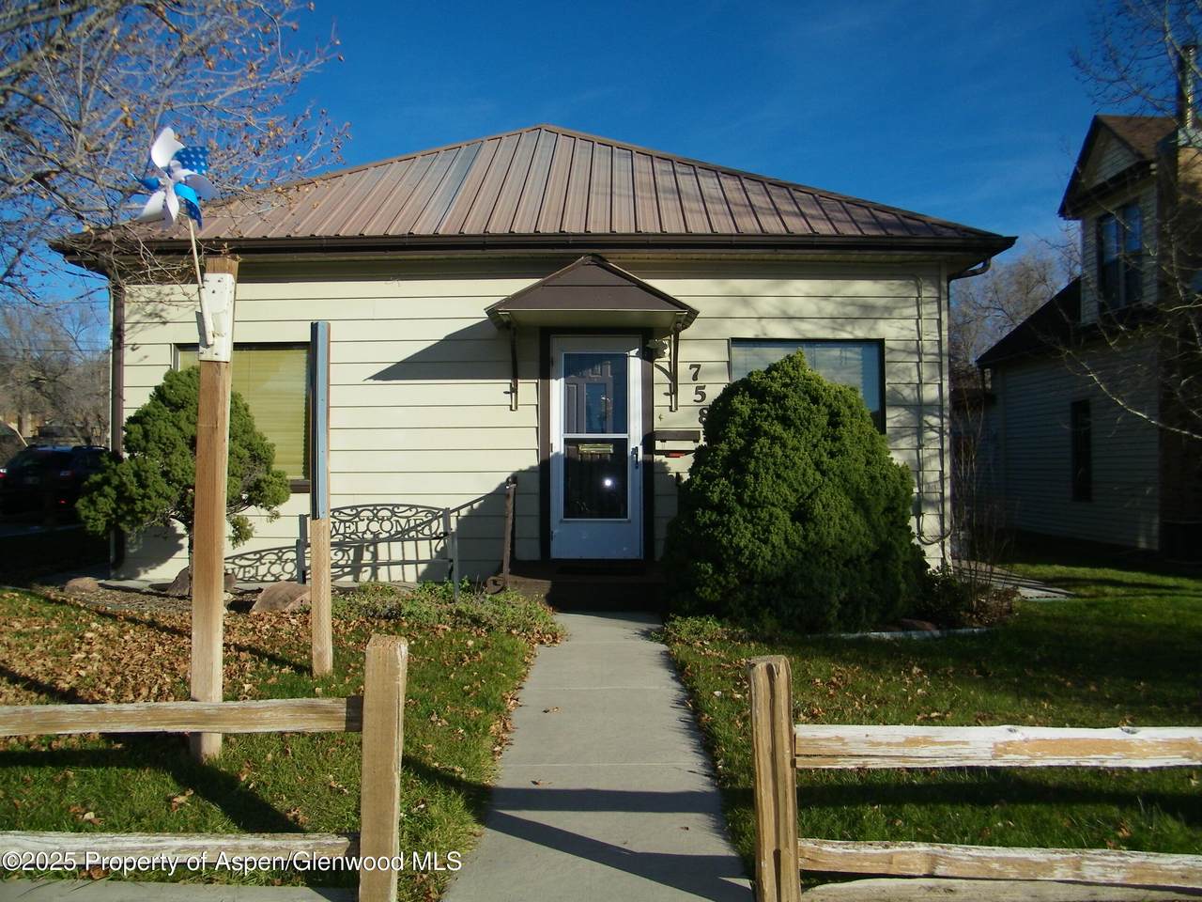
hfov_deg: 63.4
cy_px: 451
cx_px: 601
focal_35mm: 28
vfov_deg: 49.7
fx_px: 972
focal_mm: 5
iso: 80
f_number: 7
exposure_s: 1/320
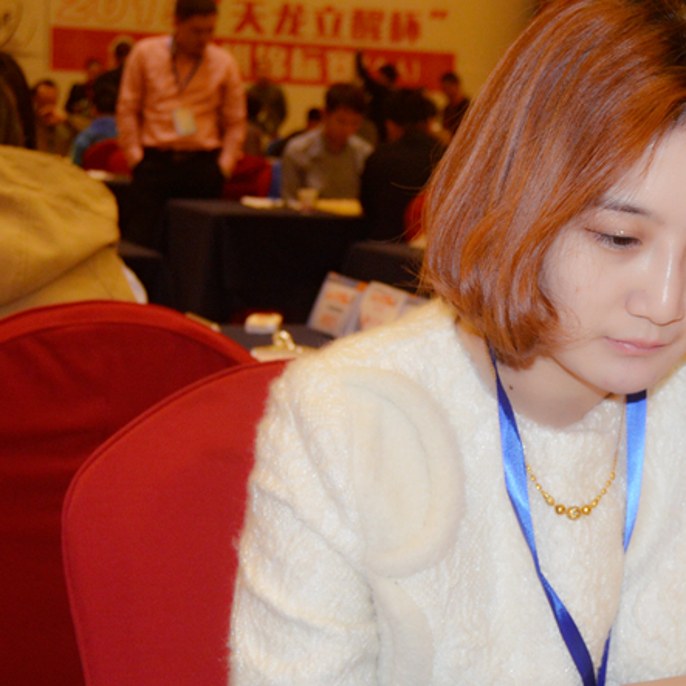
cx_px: 592
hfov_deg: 29.1
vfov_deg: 30.0
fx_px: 1278
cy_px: 365
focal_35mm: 57
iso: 500
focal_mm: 22
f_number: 3.5
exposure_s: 1/60
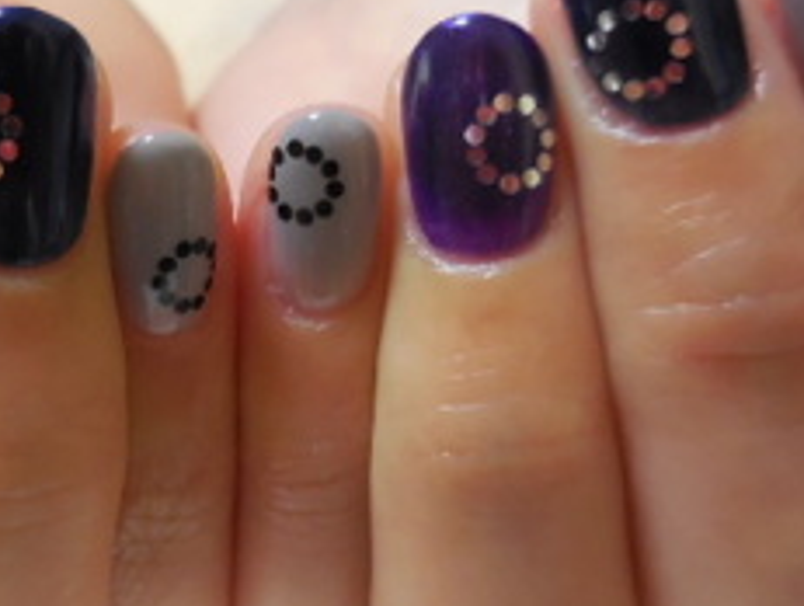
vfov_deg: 27.1
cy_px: 301
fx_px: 1256
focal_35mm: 54
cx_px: 188
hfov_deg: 34.6
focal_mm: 4.5
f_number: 3.3
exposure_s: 1/30
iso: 320
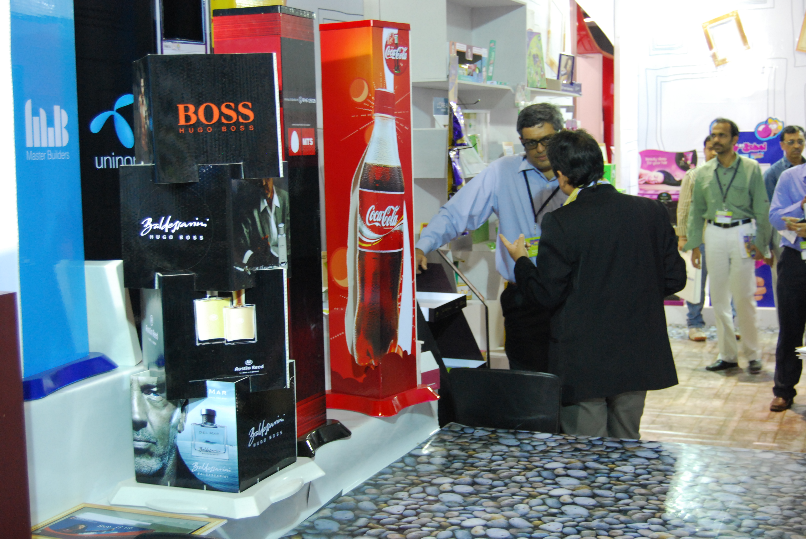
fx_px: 1143
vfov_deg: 26.6
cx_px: 403
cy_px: 270
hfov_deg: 38.8
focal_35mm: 51
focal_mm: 34
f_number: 4.5
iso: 800
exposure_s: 1/30
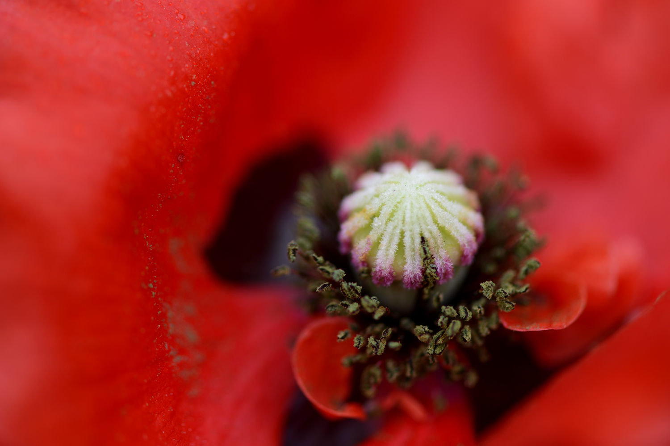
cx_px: 335
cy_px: 223
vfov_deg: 13.0
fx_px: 1953
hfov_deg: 19.5
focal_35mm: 105
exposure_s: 1/400
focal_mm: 105
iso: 100
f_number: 4
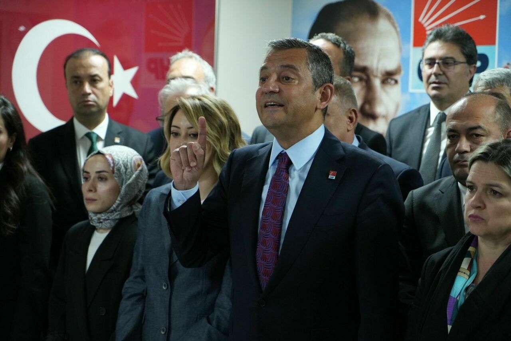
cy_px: 170
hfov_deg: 28.8
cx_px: 256
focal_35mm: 70
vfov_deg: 19.5
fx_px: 994
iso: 4000
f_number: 4
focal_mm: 70
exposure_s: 1/200
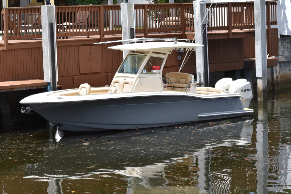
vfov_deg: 13.1
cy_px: 97
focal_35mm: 105
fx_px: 849
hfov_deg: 19.5
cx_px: 146
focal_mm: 70
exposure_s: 1/500
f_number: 8
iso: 180
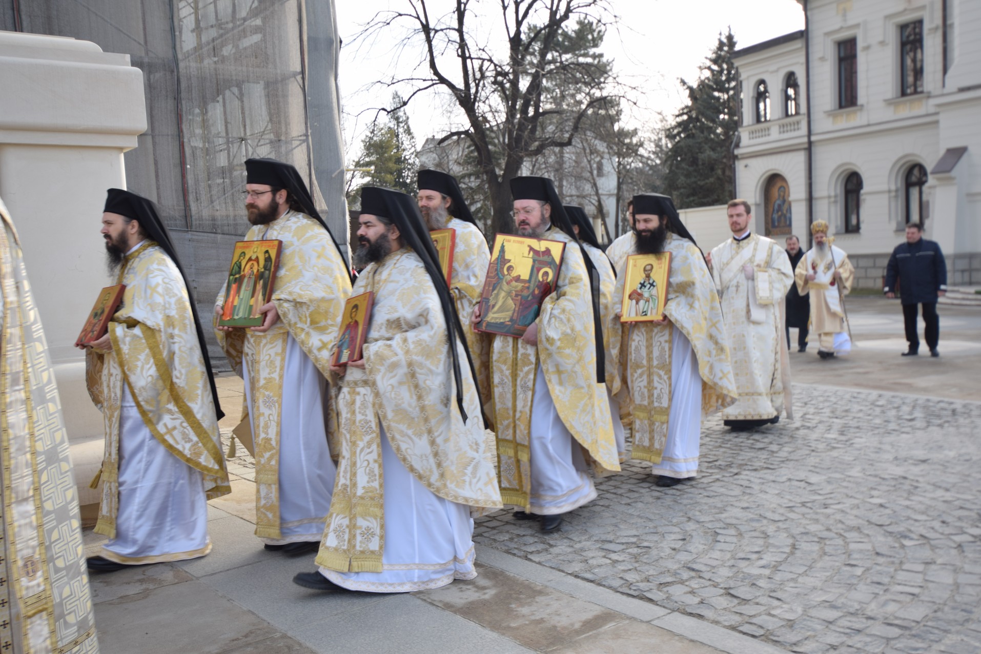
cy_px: 327
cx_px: 490
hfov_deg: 53.1
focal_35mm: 36
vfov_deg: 36.9
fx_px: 981
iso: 100
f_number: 5.6
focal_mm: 24
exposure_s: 1/100
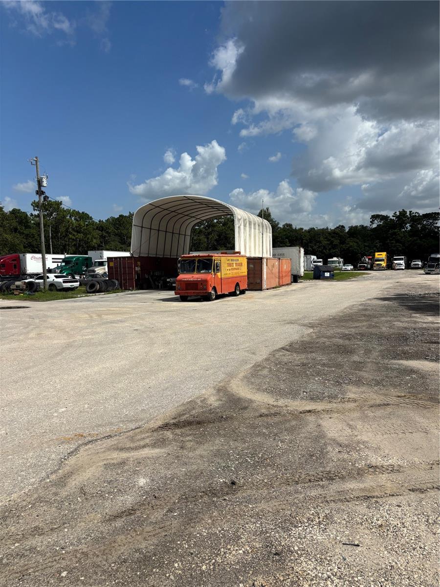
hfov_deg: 53.1
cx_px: 220
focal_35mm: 26
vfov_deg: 67.3
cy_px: 294
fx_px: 441
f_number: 1.6
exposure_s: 1/6329
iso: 50
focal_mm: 5.96
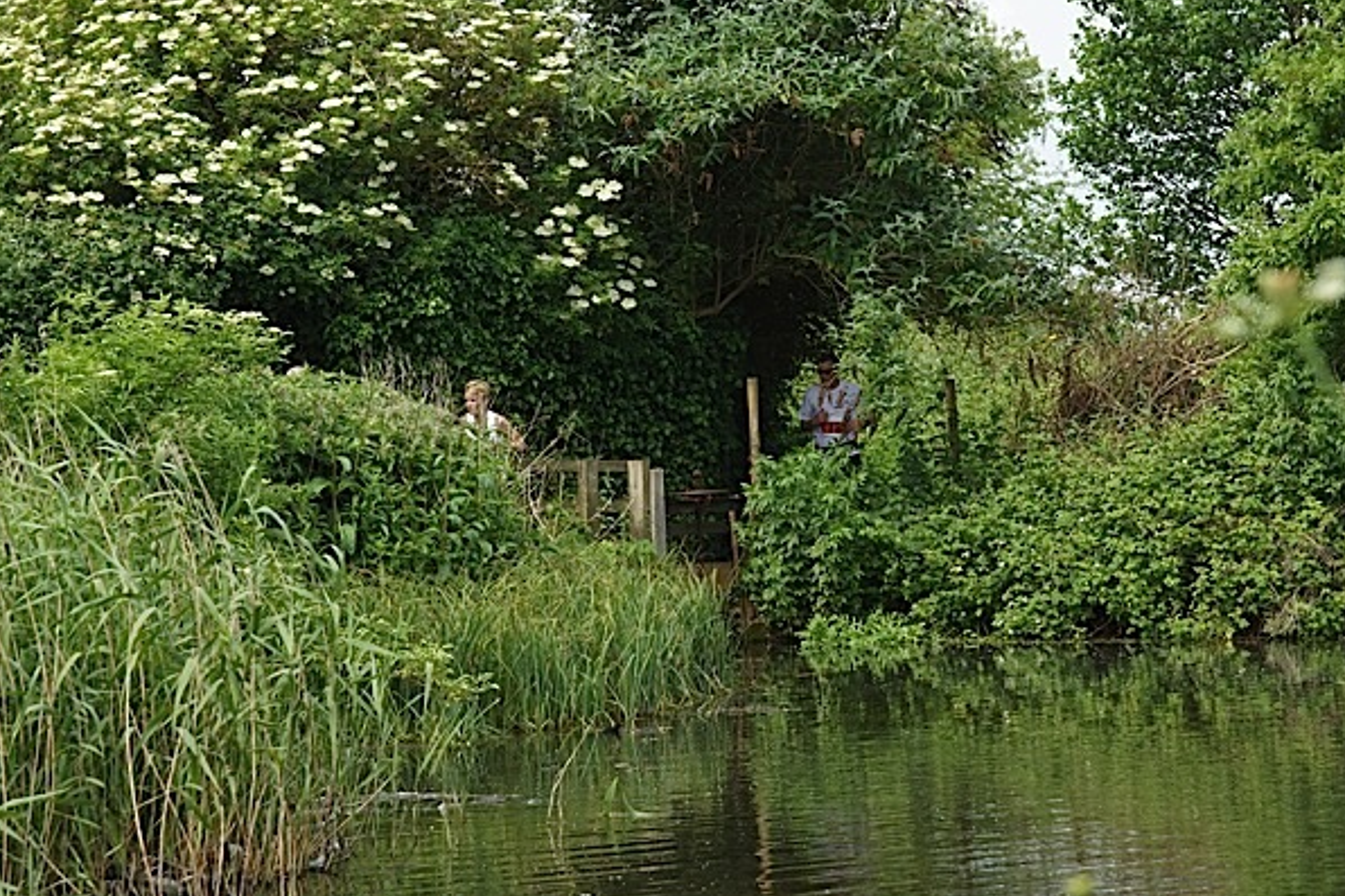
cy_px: 304
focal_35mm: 141
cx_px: 756
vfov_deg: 9.7
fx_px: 5266
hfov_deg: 14.6
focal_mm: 70
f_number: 5.6
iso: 100
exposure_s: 1/250
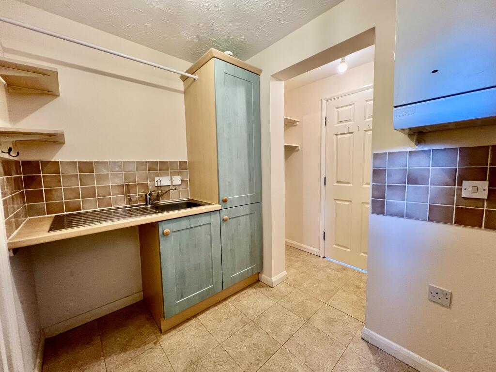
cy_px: 186
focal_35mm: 13
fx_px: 186
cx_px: 248
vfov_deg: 89.9
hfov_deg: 106.2
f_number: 1.8
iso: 200
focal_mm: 1.57
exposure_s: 1/50
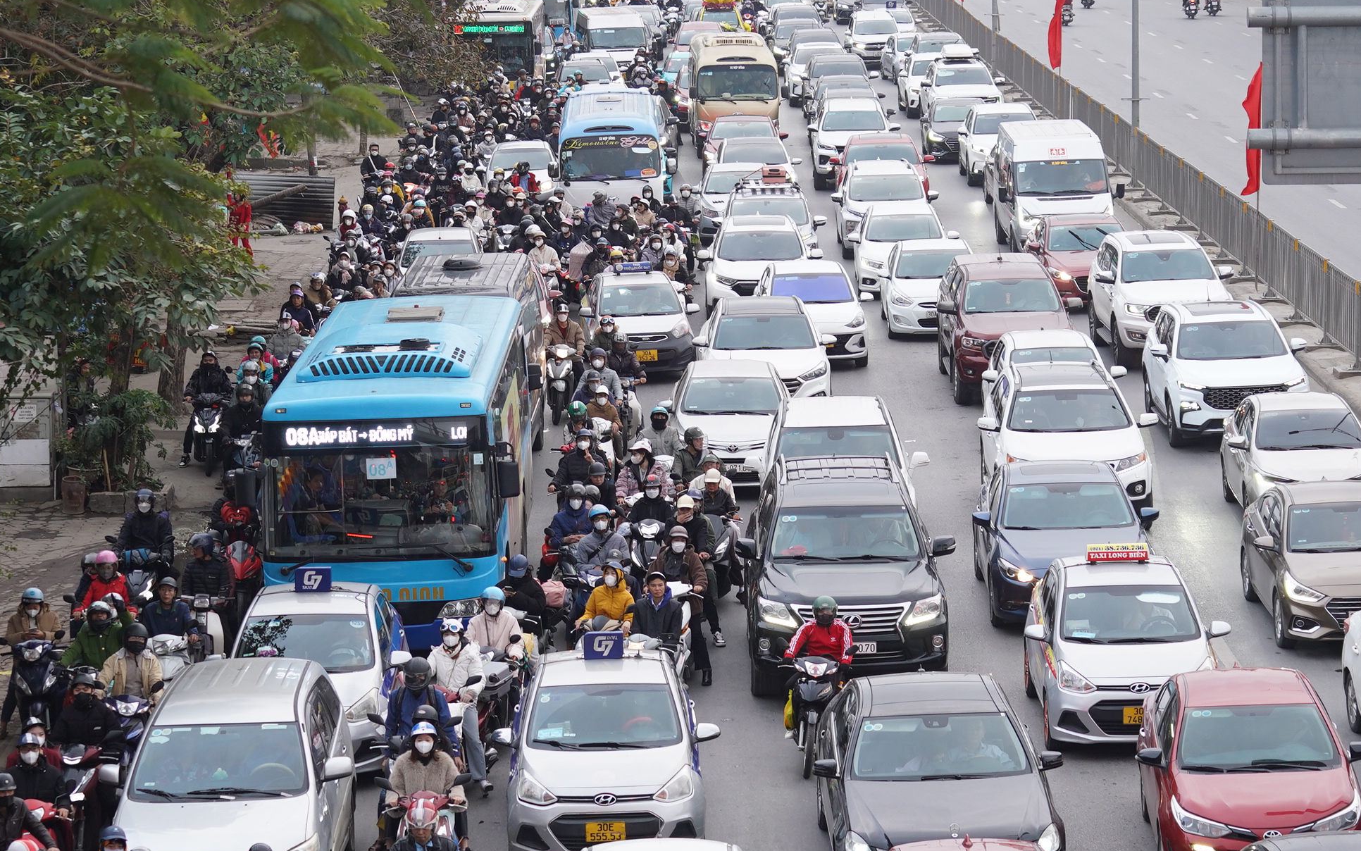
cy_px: 419
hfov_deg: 19.1
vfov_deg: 12.0
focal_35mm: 109
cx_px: 676
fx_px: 4043
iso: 500
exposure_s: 1/125
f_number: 4.5
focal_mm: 70
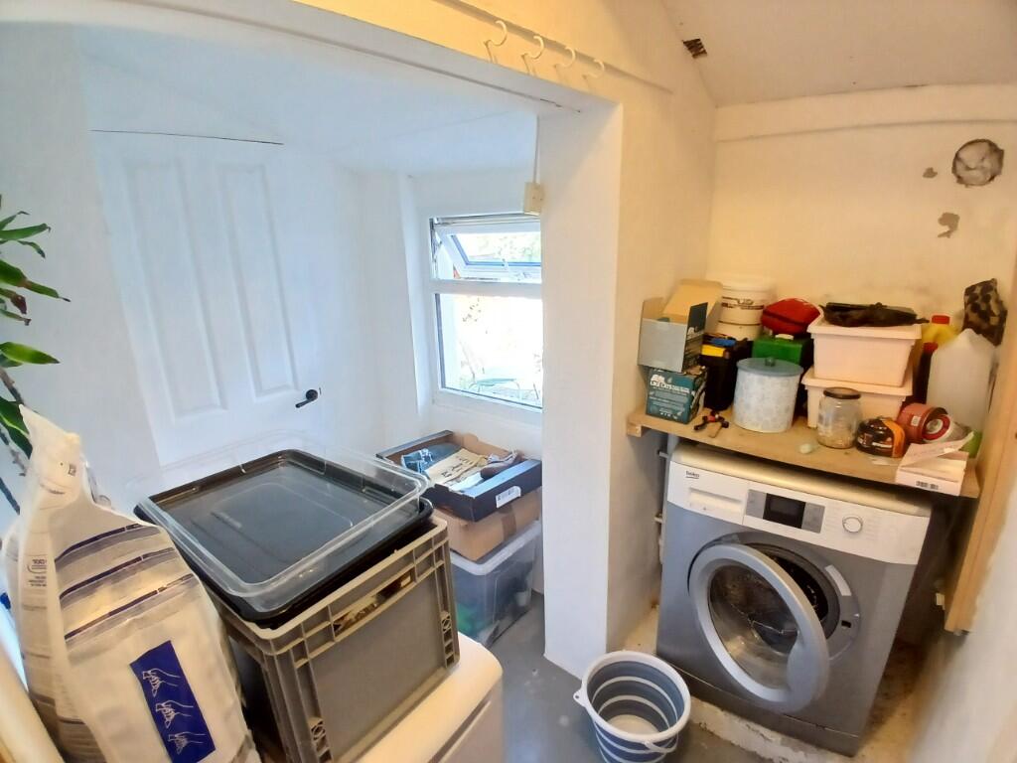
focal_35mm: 17
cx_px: 508
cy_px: 382
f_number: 2.2
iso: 200
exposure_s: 1/33.3
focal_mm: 1.4
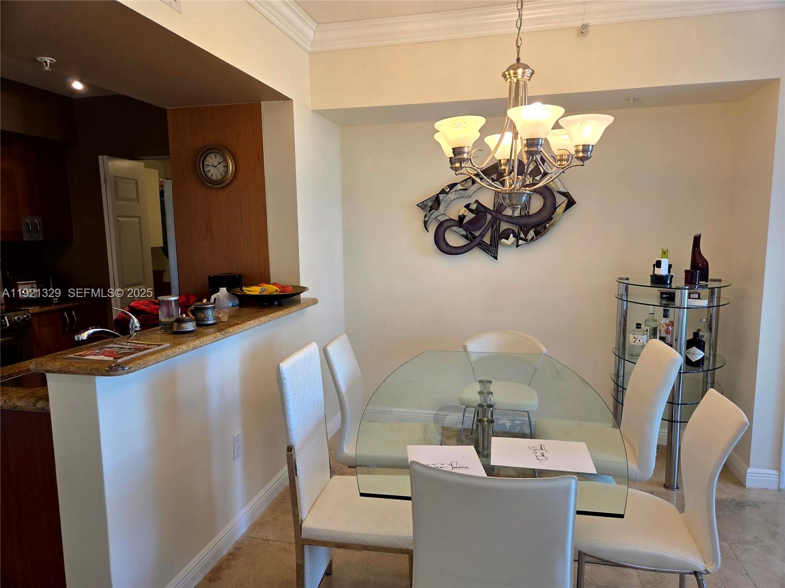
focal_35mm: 23
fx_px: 522
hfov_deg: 73.9
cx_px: 392
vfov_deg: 58.9
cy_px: 294
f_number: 1.8
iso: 64
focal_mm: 5.4
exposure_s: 1/120
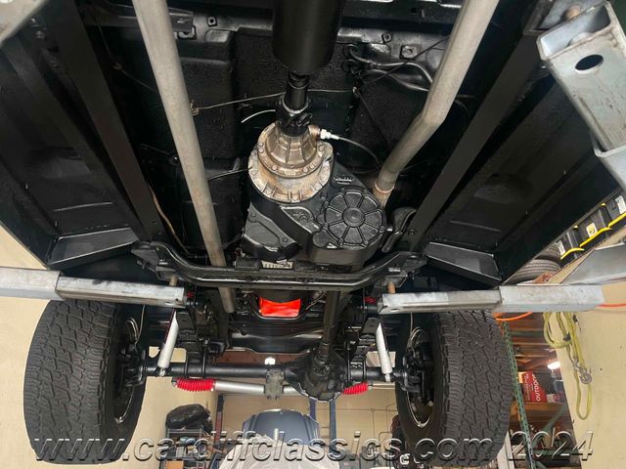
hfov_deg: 67.3
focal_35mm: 26
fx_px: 470
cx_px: 313
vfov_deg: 53.1
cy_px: 234
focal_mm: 4.2
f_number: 1.6
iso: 80
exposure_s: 1/60
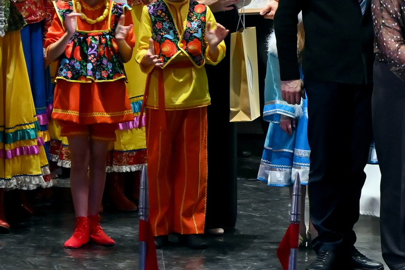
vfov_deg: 3.0
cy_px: 57
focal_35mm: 451
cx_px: 556
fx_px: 5074
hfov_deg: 4.5
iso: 800
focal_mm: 102
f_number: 5.6
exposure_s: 1/180
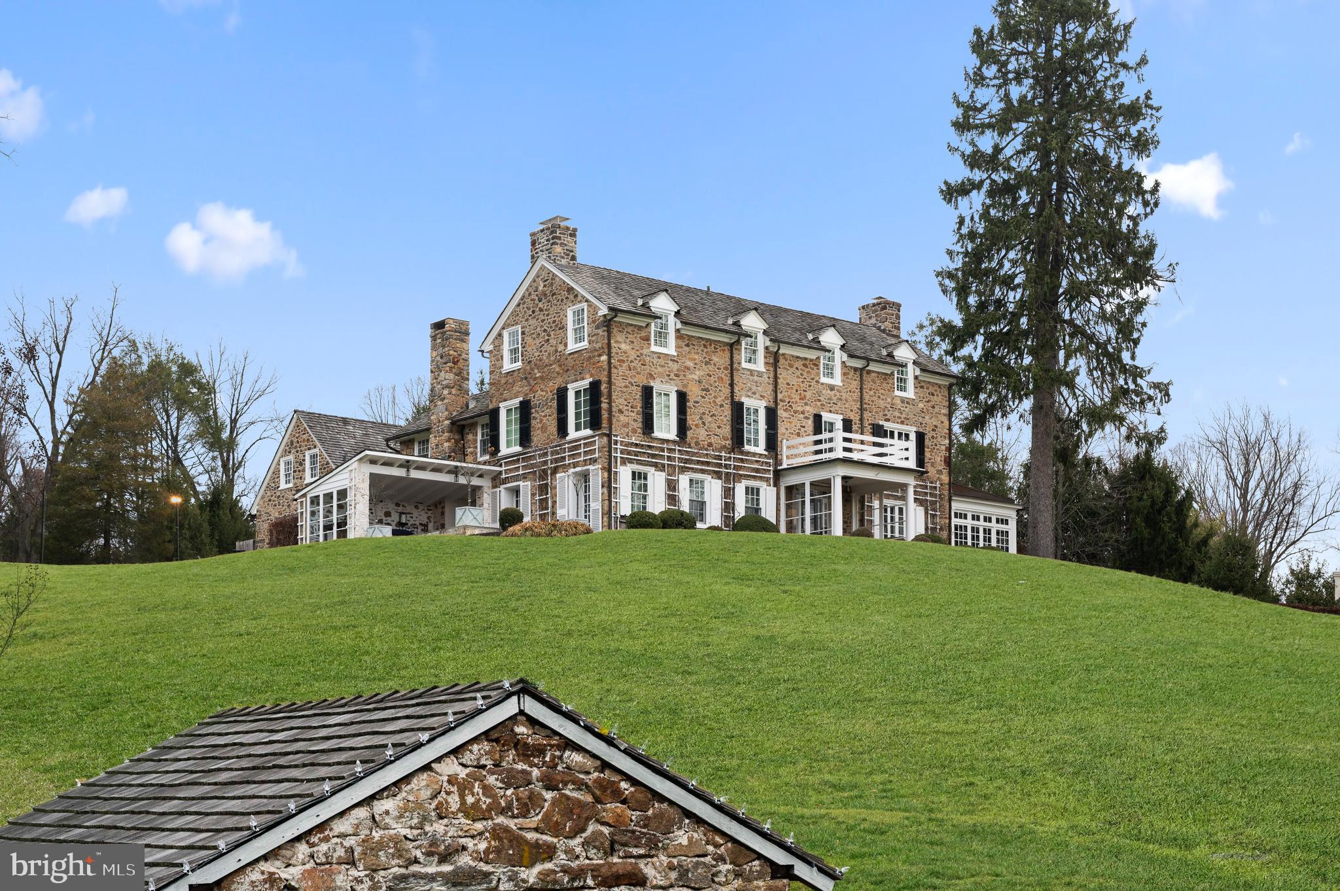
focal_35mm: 48
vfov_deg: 28.0
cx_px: 670
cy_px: 446
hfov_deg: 41.1
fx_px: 1785
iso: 640
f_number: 7.1
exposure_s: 1/160
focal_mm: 48
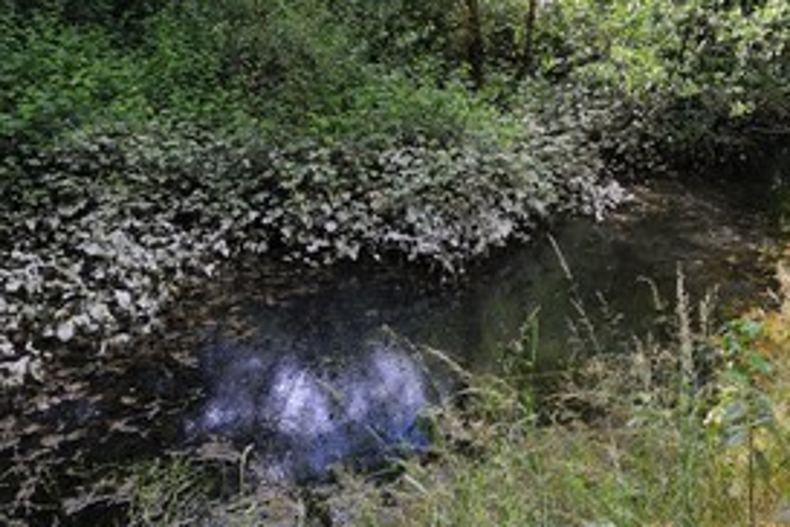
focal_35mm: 37
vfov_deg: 35.2
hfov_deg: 51.3
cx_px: 499
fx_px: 812
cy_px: 139
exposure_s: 1/80
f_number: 6.3
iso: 200
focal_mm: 24
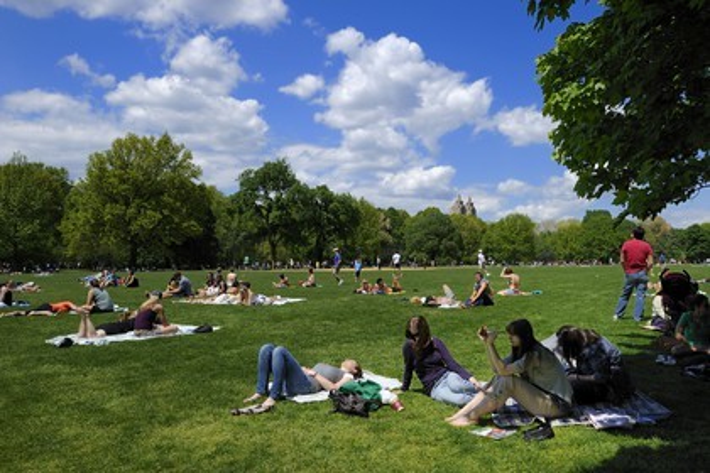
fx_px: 572
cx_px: 355
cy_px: 236
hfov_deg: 63.7
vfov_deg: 45.0
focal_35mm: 29
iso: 200
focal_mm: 29
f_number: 10
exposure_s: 1/400
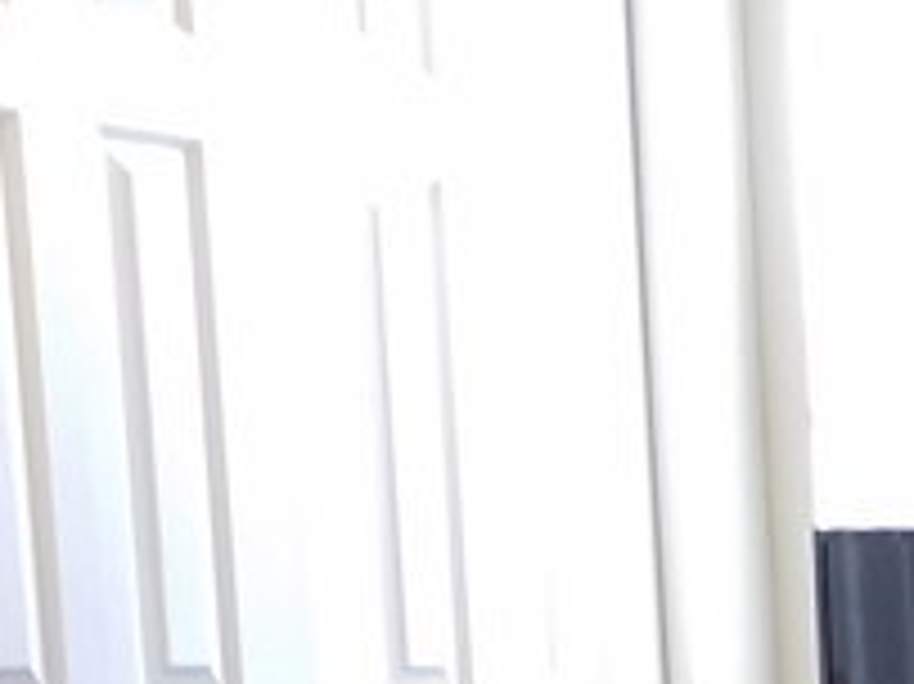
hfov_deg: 13.4
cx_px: 1513
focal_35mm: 136
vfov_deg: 10.0
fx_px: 3589
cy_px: 1400
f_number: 1.9
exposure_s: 1/30
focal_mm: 3.6
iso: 200
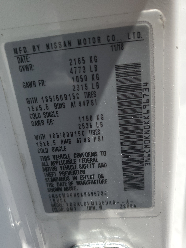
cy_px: 124
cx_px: 93
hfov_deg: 53.1
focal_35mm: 26
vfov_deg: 67.3
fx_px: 186
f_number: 1.5
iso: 50
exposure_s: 1/1667
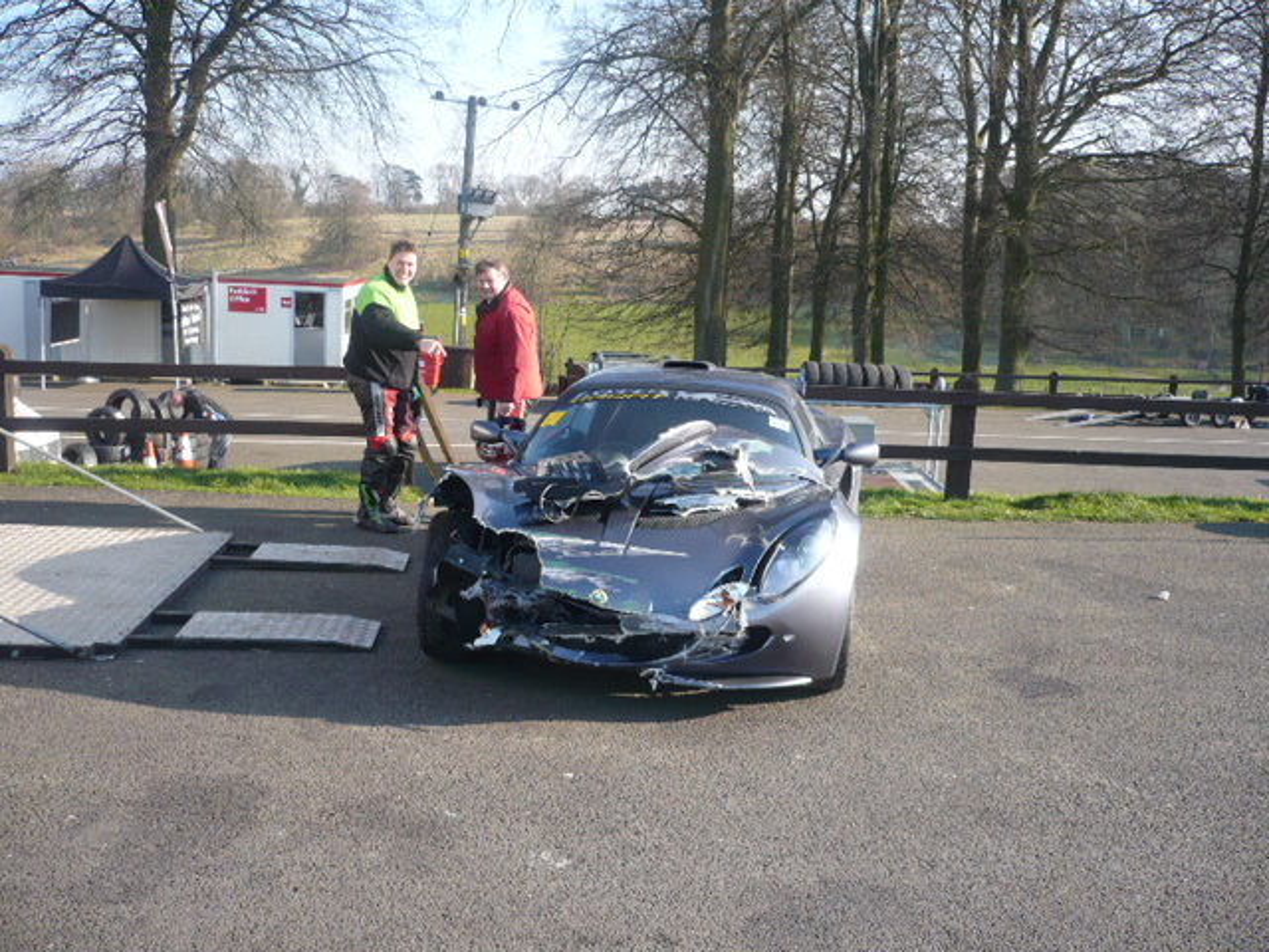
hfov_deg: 52.6
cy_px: 476
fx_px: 1283
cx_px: 634
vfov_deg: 40.7
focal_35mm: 35
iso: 100
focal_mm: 5.8
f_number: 2.8
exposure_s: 1/400
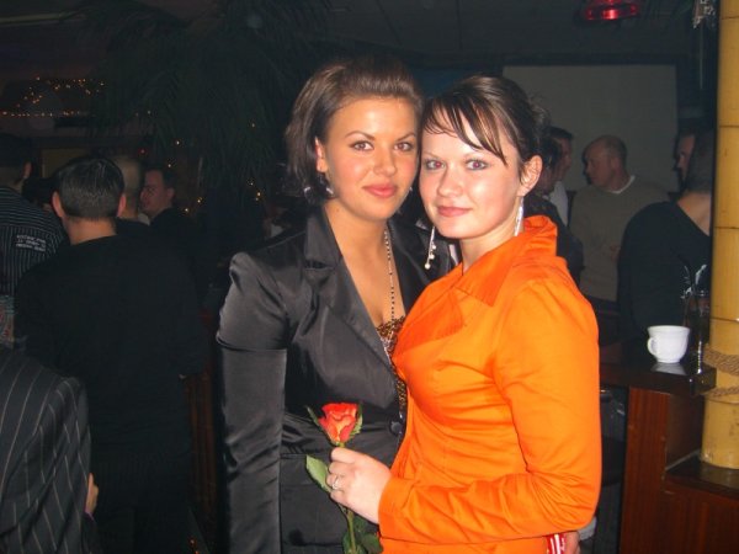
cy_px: 277
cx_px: 370
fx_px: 811
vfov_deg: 37.7
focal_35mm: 38
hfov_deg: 49.0
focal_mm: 7.9
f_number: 2.8
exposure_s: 1/60
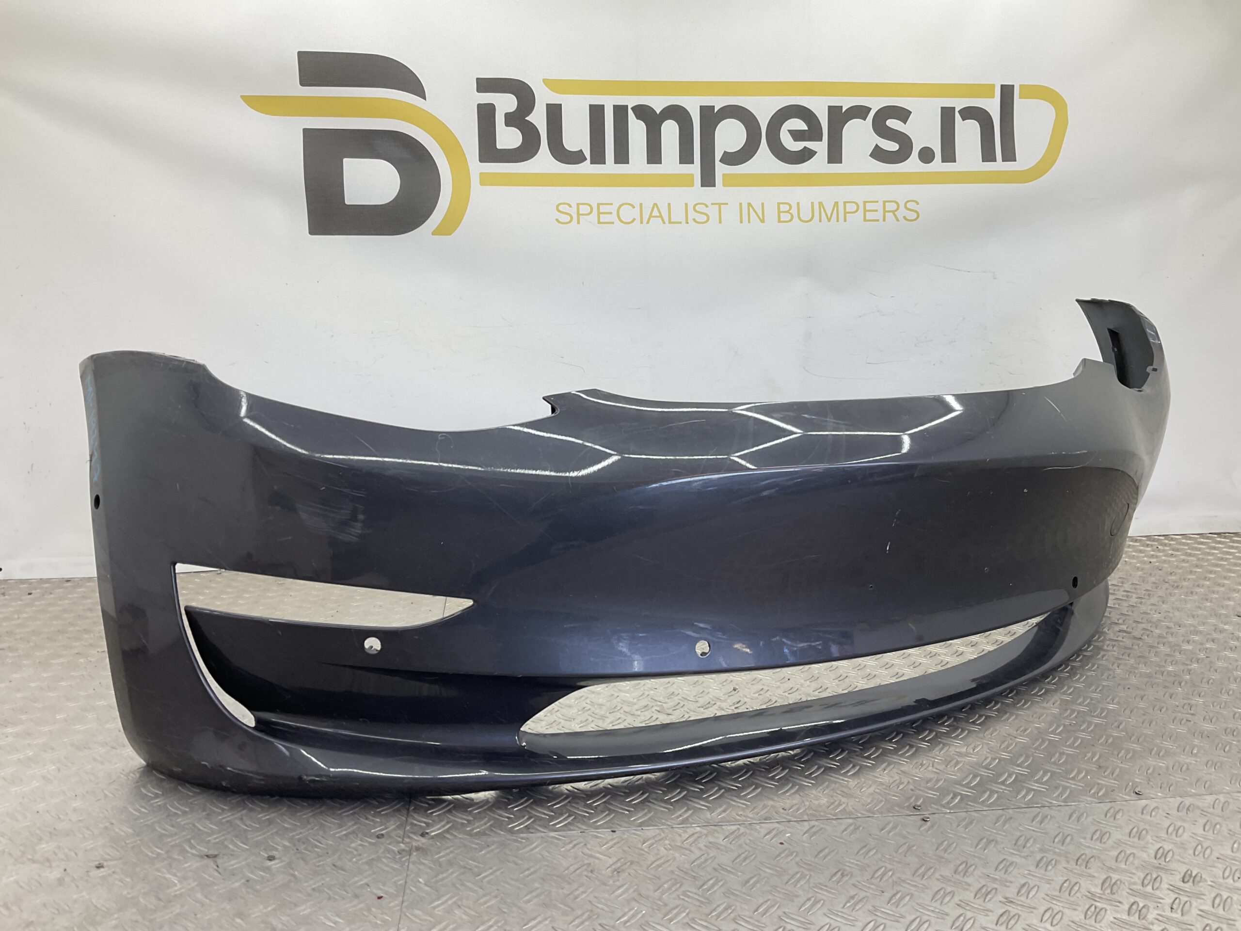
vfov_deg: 48.2
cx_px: 620
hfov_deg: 61.7
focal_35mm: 29
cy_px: 466
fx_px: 1040
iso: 16
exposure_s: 1/100
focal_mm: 3
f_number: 1.8
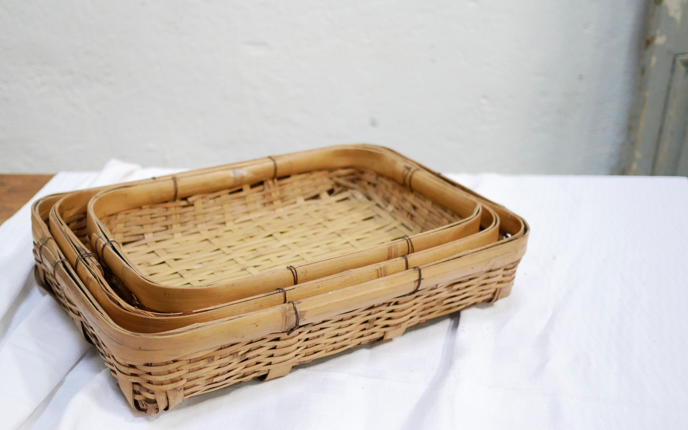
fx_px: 881
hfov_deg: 42.6
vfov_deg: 27.4
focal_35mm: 47
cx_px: 309
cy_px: 228
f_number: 1.7
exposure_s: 1/60
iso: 1000
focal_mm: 20
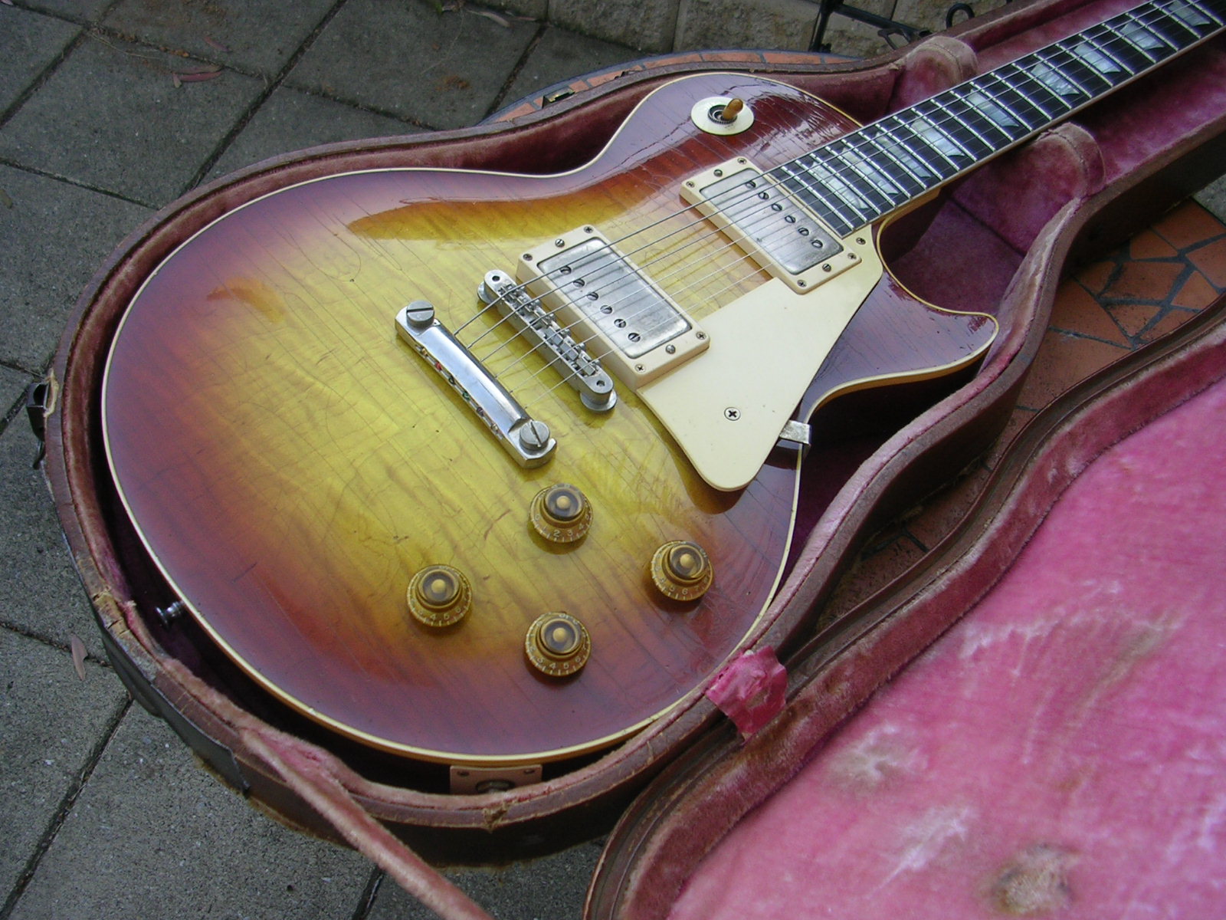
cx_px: 613
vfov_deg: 37.7
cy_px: 460
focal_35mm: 38
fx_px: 1346
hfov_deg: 49.0
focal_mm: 5.8
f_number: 2.8
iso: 50
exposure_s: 1/180
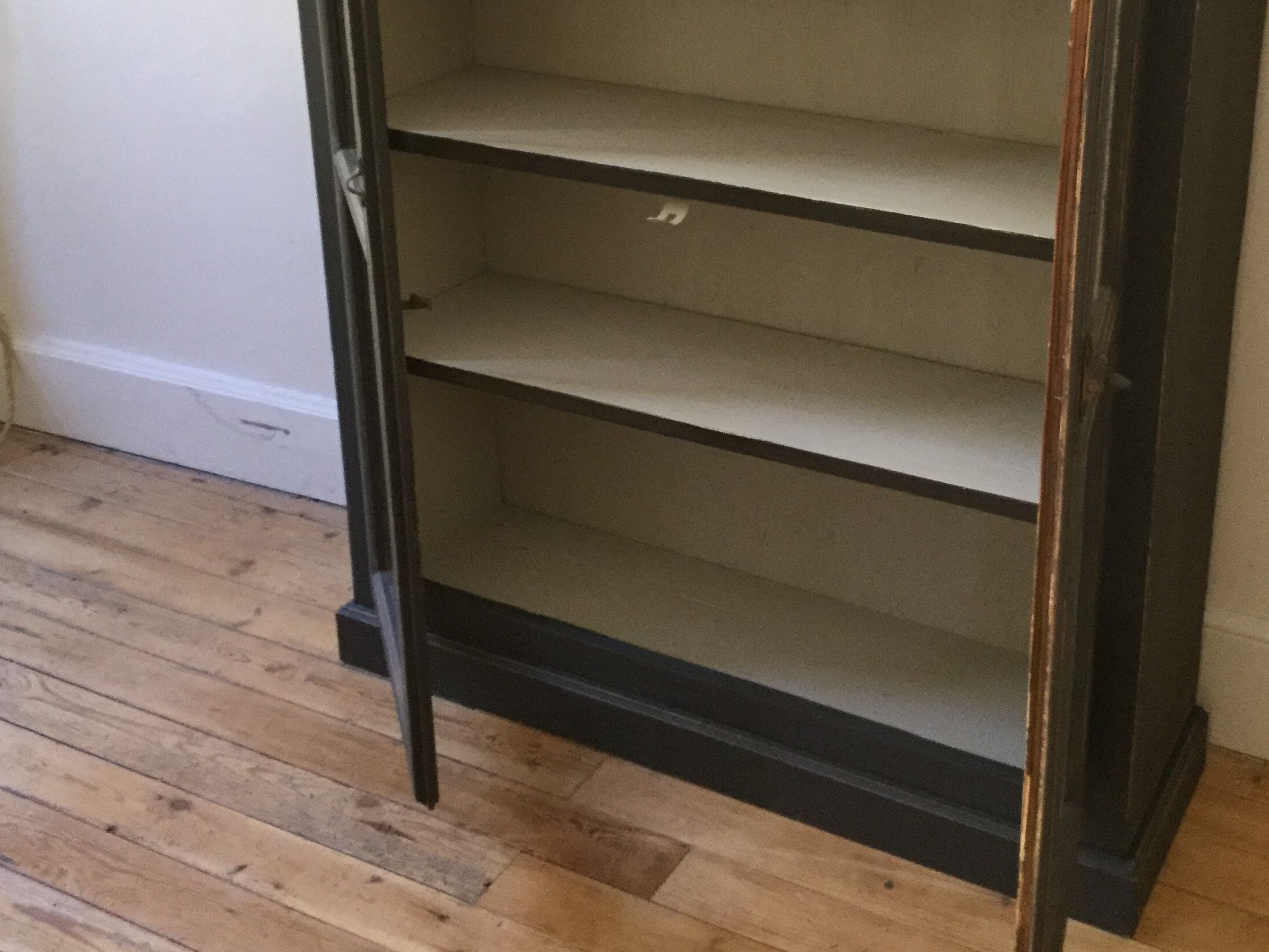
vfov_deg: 31.0
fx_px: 1686
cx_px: 693
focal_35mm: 46
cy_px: 246
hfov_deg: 41.2
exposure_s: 1/33
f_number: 2.4
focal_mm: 3.3
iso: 200
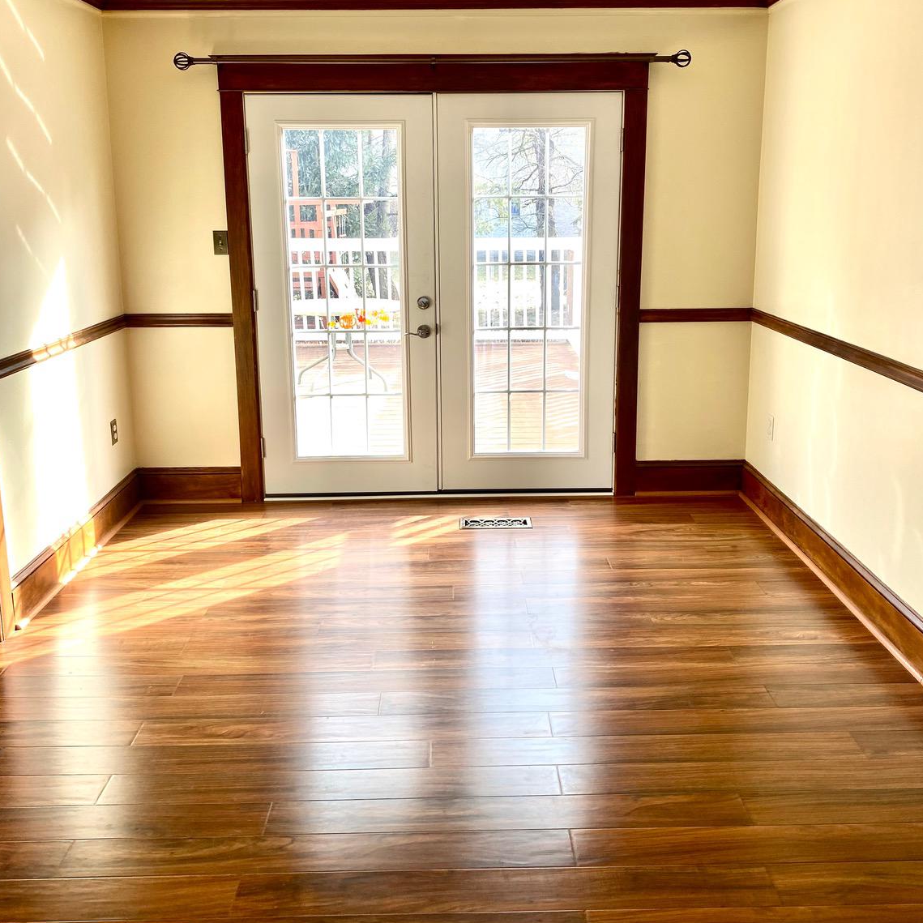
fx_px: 935
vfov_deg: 52.2
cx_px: 461
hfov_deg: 52.5
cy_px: 374
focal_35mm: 31
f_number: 1.8
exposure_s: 1/120
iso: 40
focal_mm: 4.25
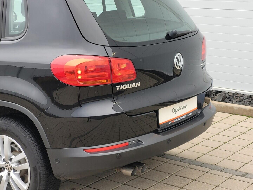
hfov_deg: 25.7
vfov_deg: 19.4
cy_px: 95
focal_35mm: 76
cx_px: 126
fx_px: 555
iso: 40
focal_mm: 7.12
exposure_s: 1/50
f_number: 2.4
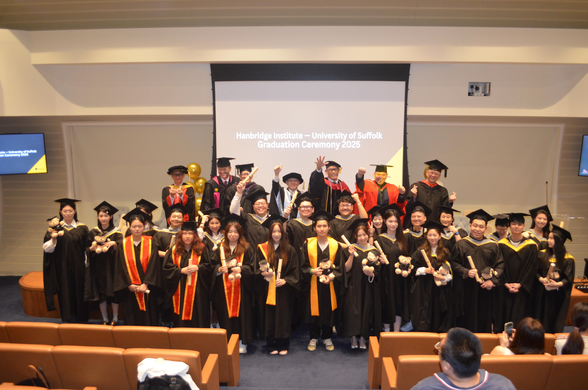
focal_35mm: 30
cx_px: 294
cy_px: 195
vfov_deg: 43.4
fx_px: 489
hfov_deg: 62.0
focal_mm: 20
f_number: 3.8
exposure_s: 1/60
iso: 1600
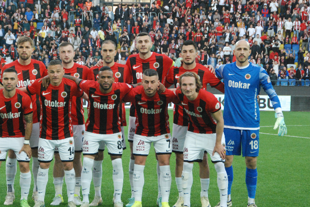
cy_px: 100
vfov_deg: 11.9
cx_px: 140
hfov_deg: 17.8
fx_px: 991
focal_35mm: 115
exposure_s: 1/500
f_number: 5.3
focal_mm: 62
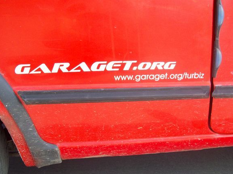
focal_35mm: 38
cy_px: 86
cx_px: 123
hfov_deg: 49.0
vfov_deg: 37.7
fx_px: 256
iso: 80
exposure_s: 1/153
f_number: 2.8
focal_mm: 5.7
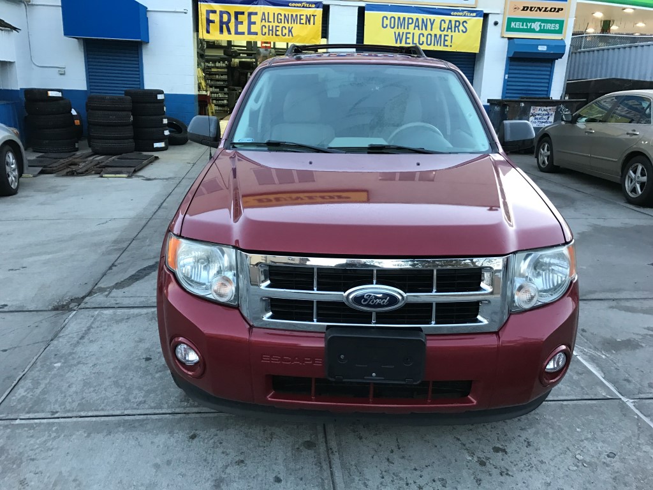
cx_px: 326
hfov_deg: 63.4
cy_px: 245
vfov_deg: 49.7
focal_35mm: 28
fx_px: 528
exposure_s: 1/24
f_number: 1.8
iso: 40
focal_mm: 3.99
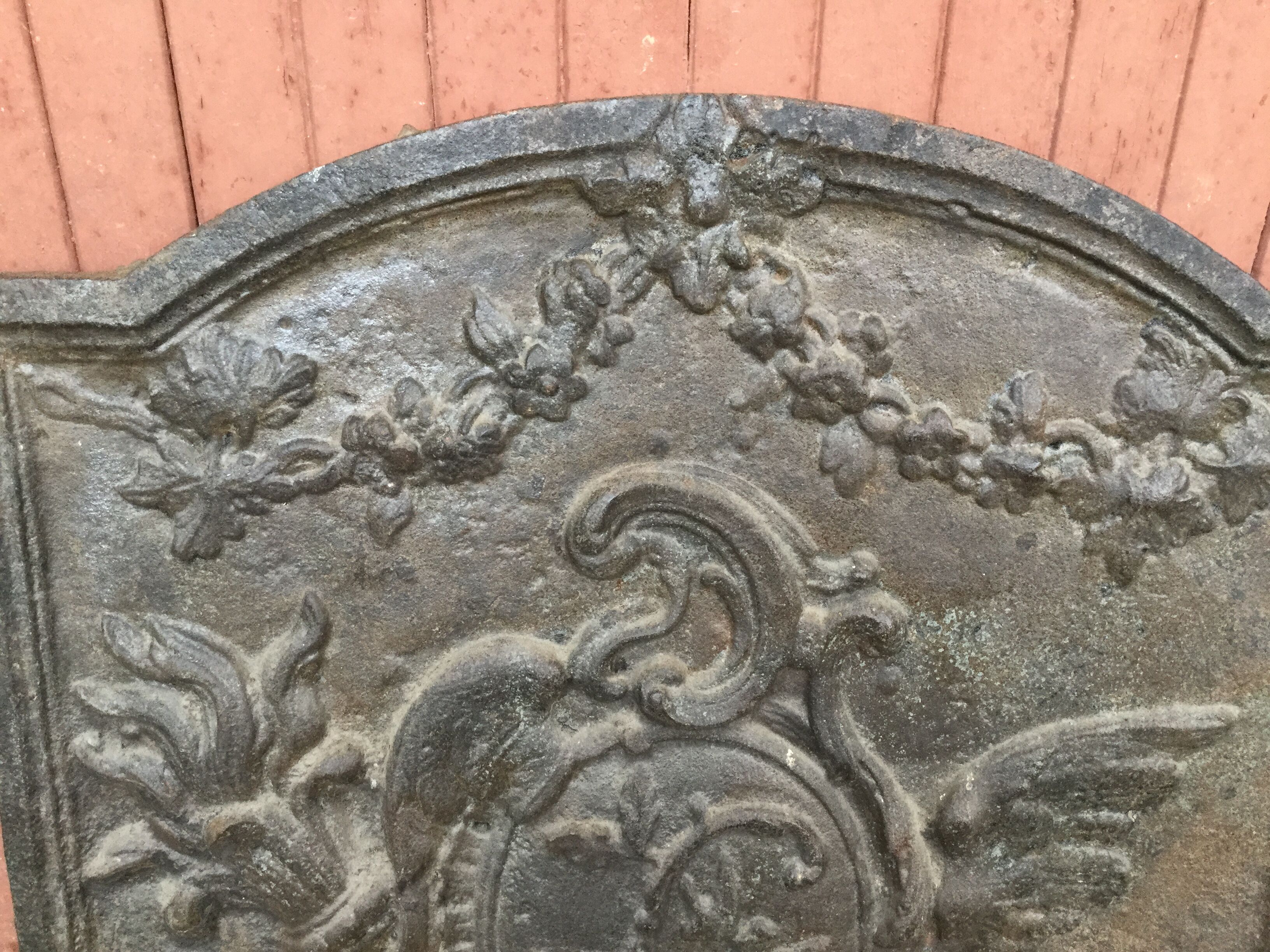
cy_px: 476
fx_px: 1137
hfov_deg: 58.4
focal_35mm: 31
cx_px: 635
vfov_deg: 45.4
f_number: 2.4
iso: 64
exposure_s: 1/33
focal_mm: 3.3
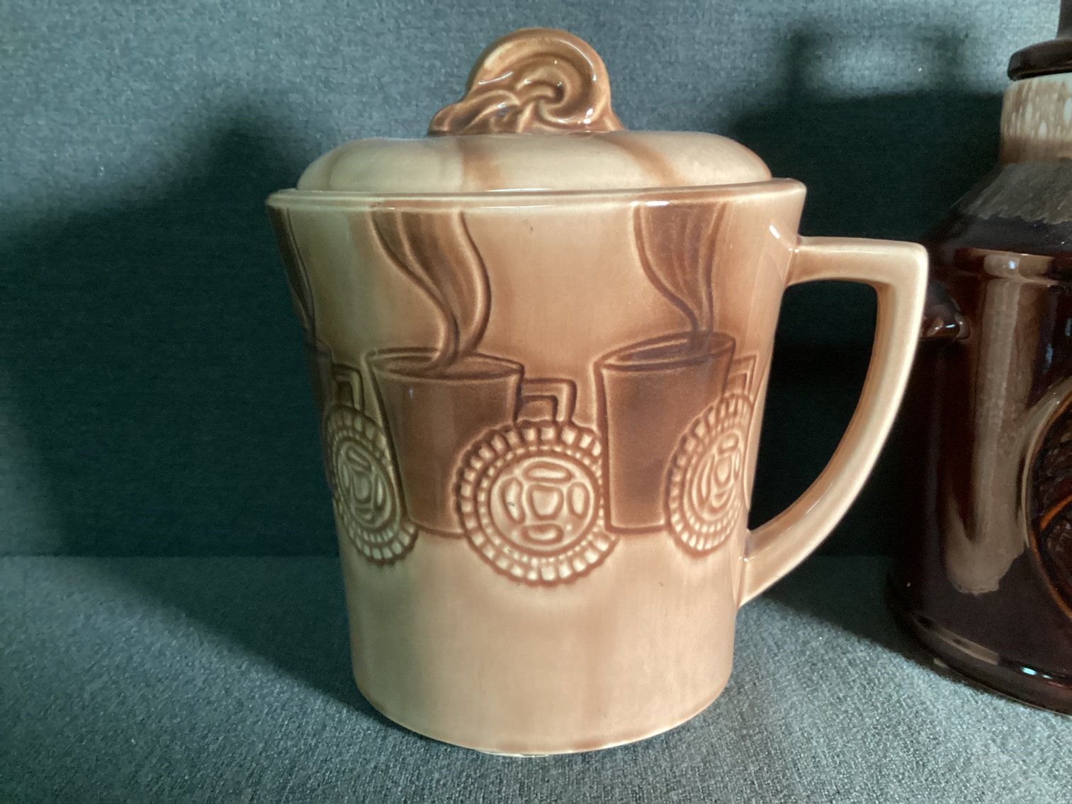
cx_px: 536
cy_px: 402
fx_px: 960
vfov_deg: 45.4
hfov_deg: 58.3
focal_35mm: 31
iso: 320
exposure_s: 1/30
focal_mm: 3.3
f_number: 2.4
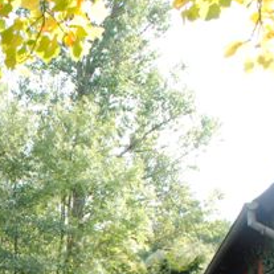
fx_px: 797
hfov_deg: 18.5
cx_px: -54
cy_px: 279
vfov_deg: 18.9
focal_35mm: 89
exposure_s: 1/125
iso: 180
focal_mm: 18
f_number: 5.6
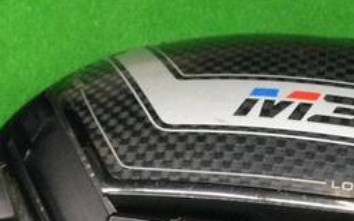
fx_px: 781
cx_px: 229
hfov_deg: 25.4
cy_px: 323
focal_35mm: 81
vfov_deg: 15.0
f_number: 2.4
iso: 160
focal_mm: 3.3
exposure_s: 1/30
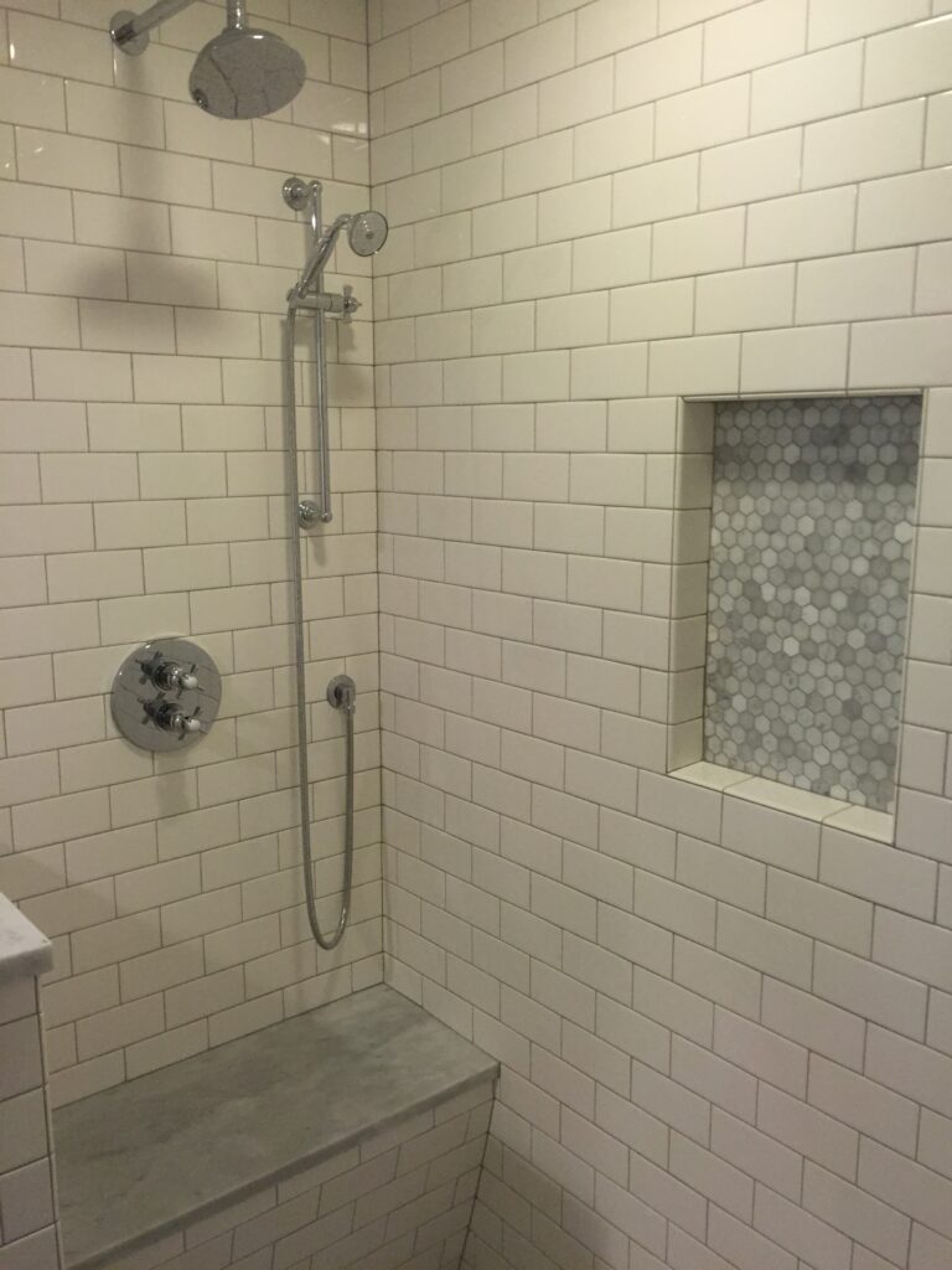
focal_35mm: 29
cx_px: 476
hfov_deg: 48.2
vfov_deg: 61.7
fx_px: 1063
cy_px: 635
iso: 125
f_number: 2.2
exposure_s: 1/30
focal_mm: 4.15
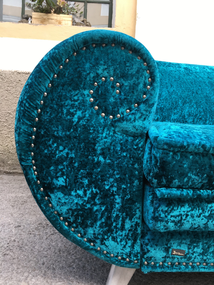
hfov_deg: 48.2
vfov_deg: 61.7
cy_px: 142
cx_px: 107
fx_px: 239
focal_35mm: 29
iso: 25
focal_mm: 4.15
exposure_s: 1/118
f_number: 2.2
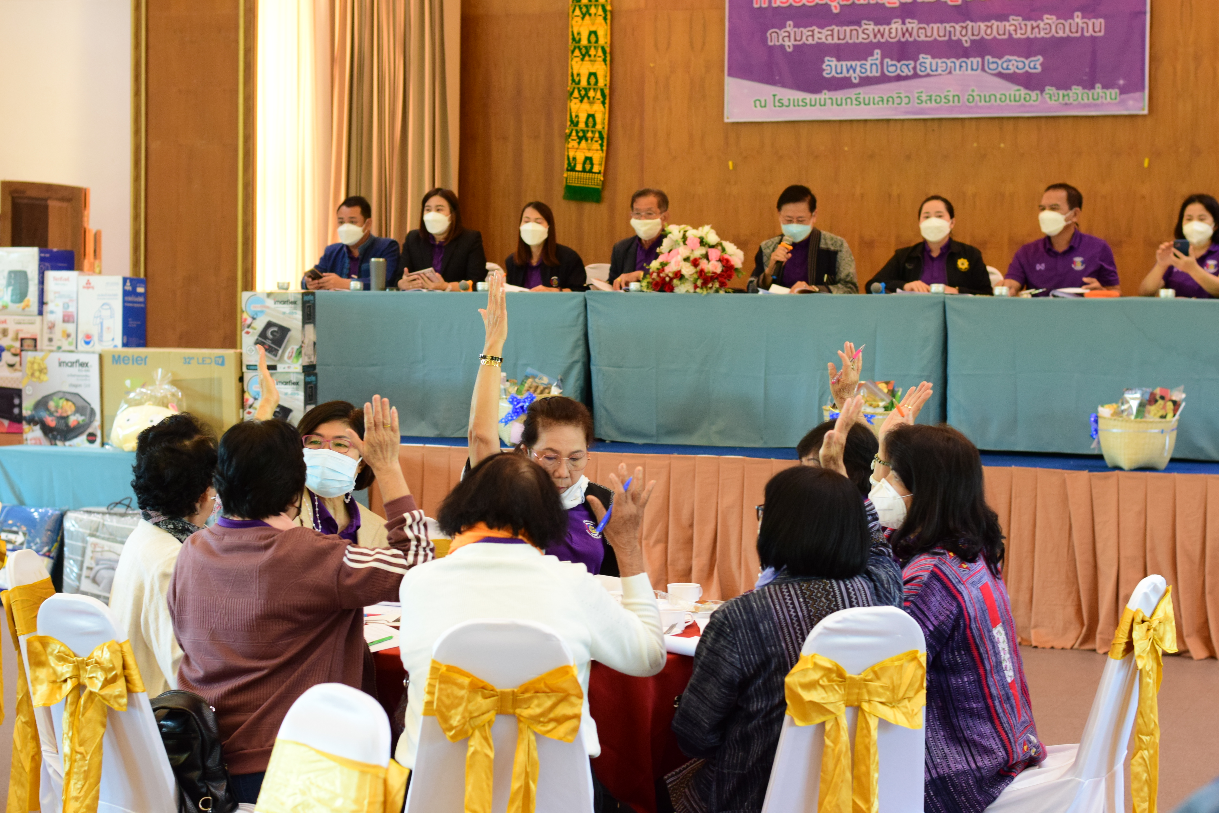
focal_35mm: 75
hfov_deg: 27.0
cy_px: 406
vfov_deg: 18.2
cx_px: 610
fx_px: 2540
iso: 1600
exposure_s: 1/100
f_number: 4.5
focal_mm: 50
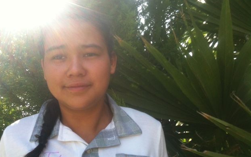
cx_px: 123
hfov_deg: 51.5
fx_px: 260
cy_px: 85
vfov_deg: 33.6
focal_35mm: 38
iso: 64
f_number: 2.8
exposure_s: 1/154
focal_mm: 3.85
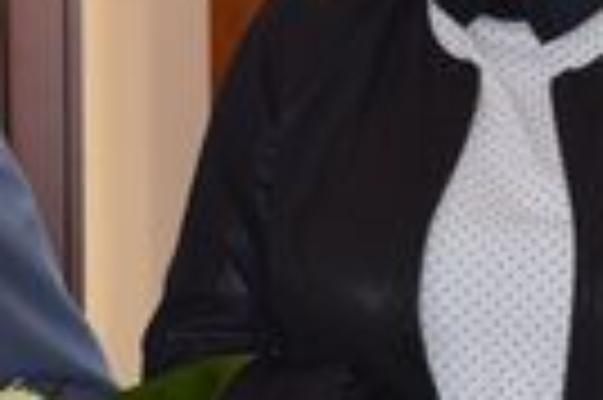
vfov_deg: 3.9
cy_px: 76
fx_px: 5855
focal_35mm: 350
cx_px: 518
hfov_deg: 5.9
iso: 800
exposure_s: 1/60
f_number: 5
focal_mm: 52
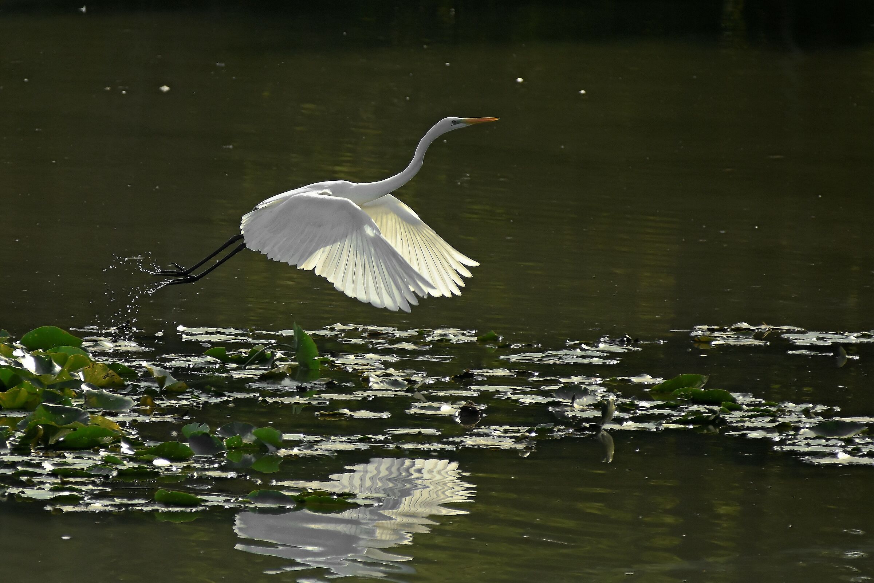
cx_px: 437
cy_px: 292
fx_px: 14566
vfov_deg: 2.3
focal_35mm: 600
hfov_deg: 3.4
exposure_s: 1/800
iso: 560
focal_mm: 400
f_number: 6.3
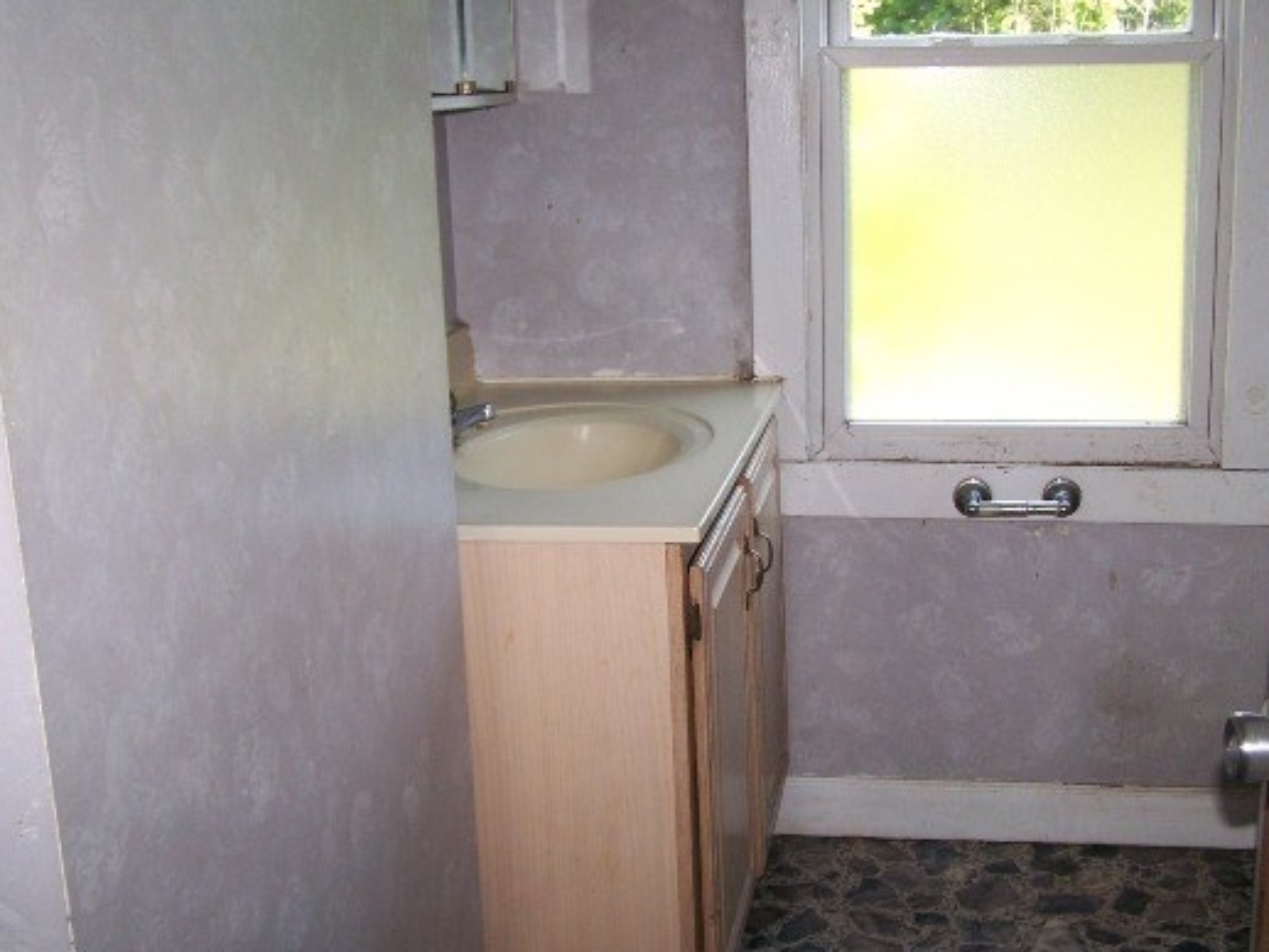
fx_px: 1723
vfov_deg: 30.9
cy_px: 501
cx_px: 717
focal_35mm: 47
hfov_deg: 40.4
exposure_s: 1/60
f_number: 2.8
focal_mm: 6.3
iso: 80
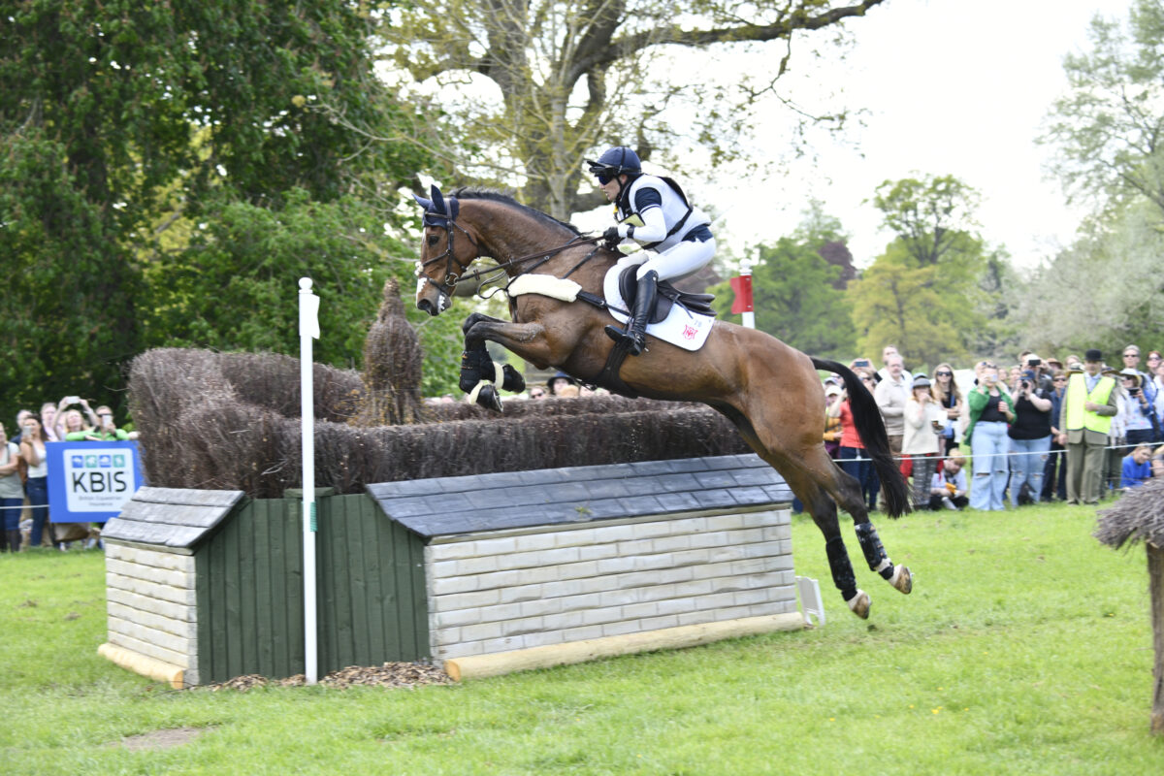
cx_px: 582
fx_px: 3298
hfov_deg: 20.0
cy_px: 388
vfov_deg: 13.4
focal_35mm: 102
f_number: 4.8
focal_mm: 102
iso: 500
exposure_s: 1/500
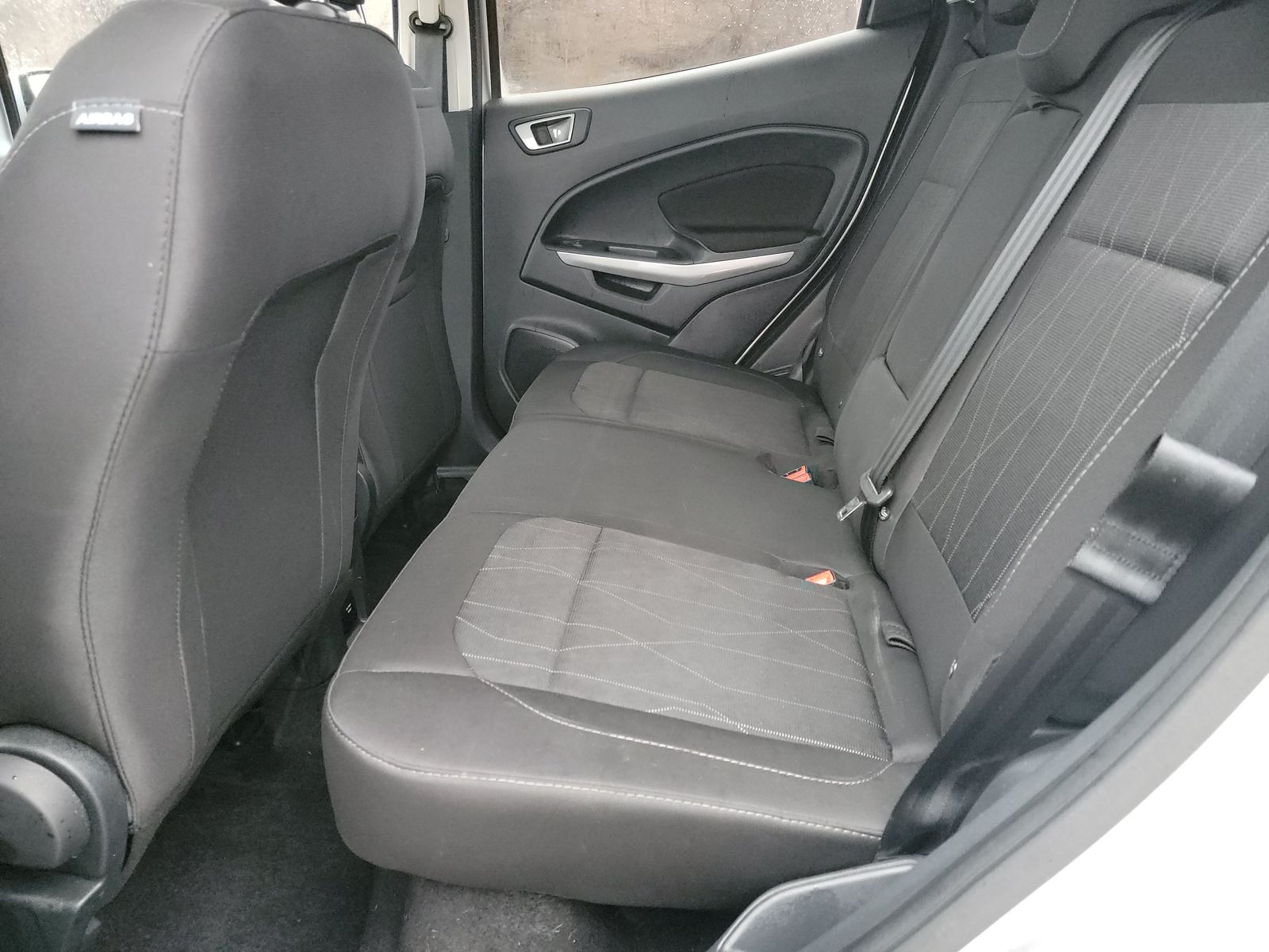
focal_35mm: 24
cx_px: 634
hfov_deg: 71.6
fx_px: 880
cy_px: 476
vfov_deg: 56.8
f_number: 1.8
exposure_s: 1/59
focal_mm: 6.7
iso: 2231
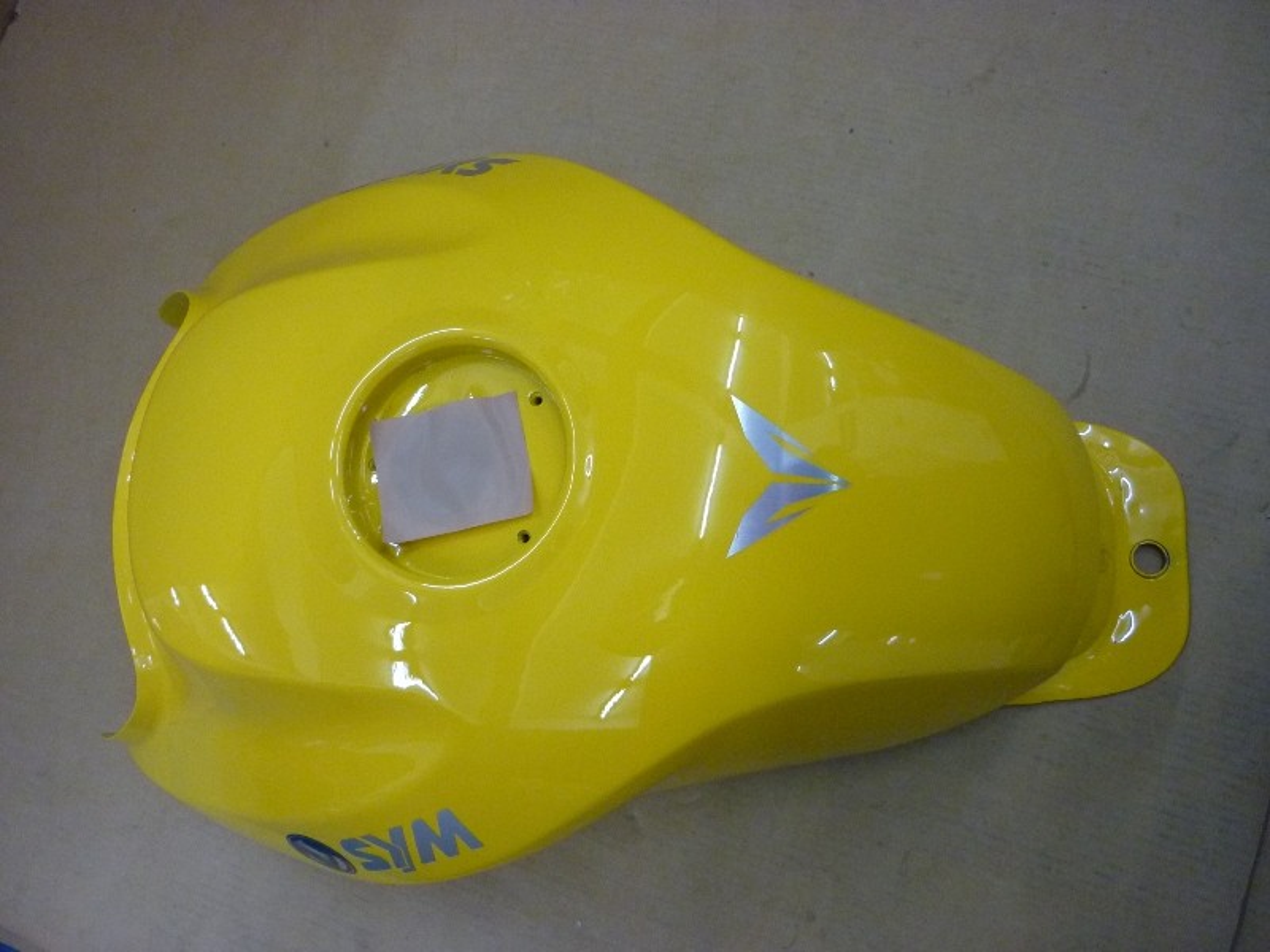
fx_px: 1211
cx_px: 635
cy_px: 476
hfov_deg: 55.4
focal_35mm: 33
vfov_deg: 42.9
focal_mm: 5.5
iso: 400
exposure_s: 1/25
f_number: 2.8
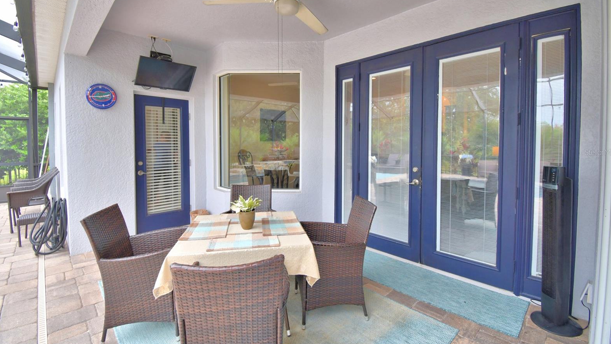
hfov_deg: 99.4
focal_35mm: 16
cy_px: 152
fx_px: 259
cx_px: 308
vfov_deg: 66.9
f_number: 4.5
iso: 400
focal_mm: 10
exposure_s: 1/125
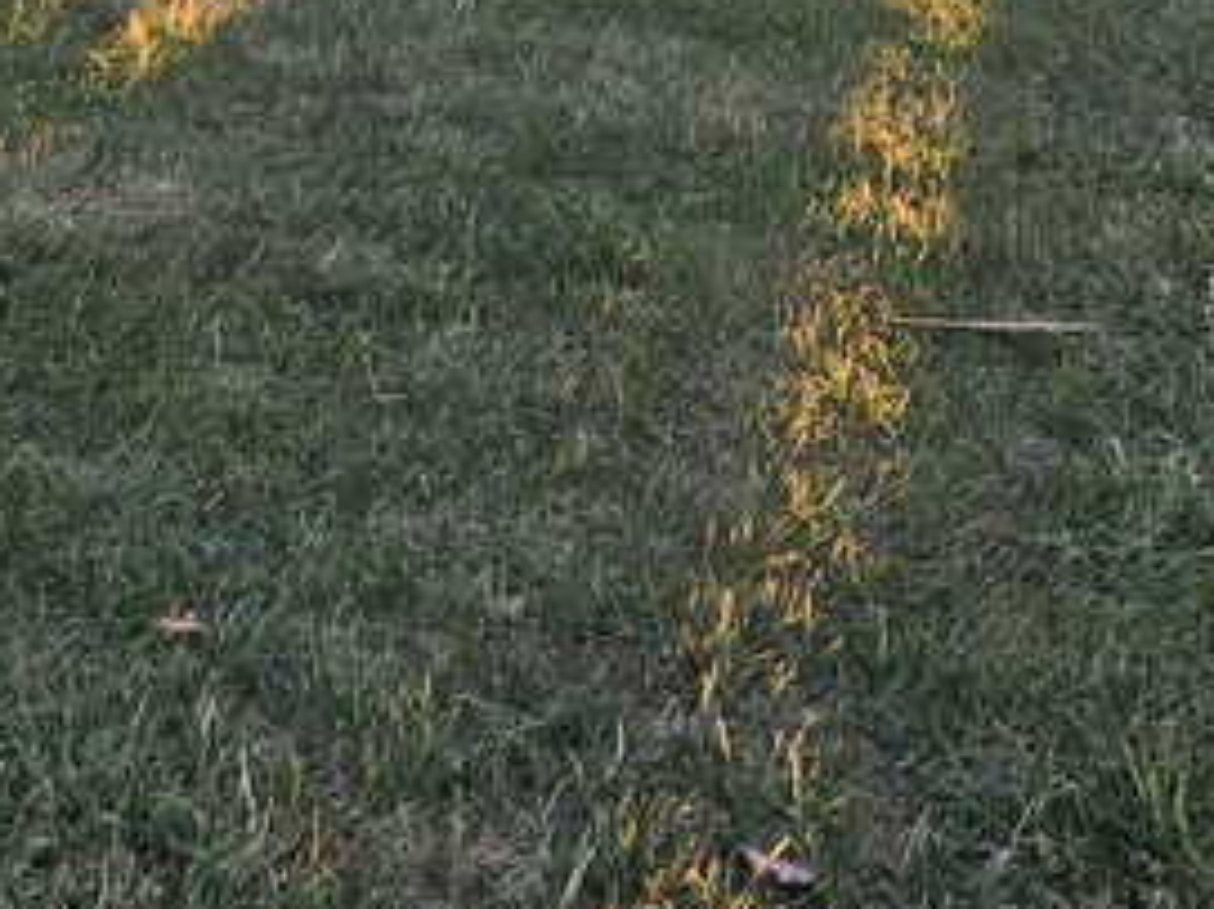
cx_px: -22
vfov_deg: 14.9
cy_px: -707
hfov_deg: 21.6
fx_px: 3050
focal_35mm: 87
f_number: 1.8
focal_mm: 5.4
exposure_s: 1/316
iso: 25
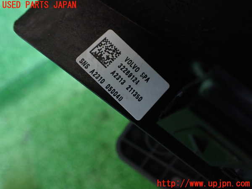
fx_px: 218
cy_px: 94
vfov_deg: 46.8
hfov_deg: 60.0
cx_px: 126
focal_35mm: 30
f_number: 2.3
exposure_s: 1/80
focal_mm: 5.4
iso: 800
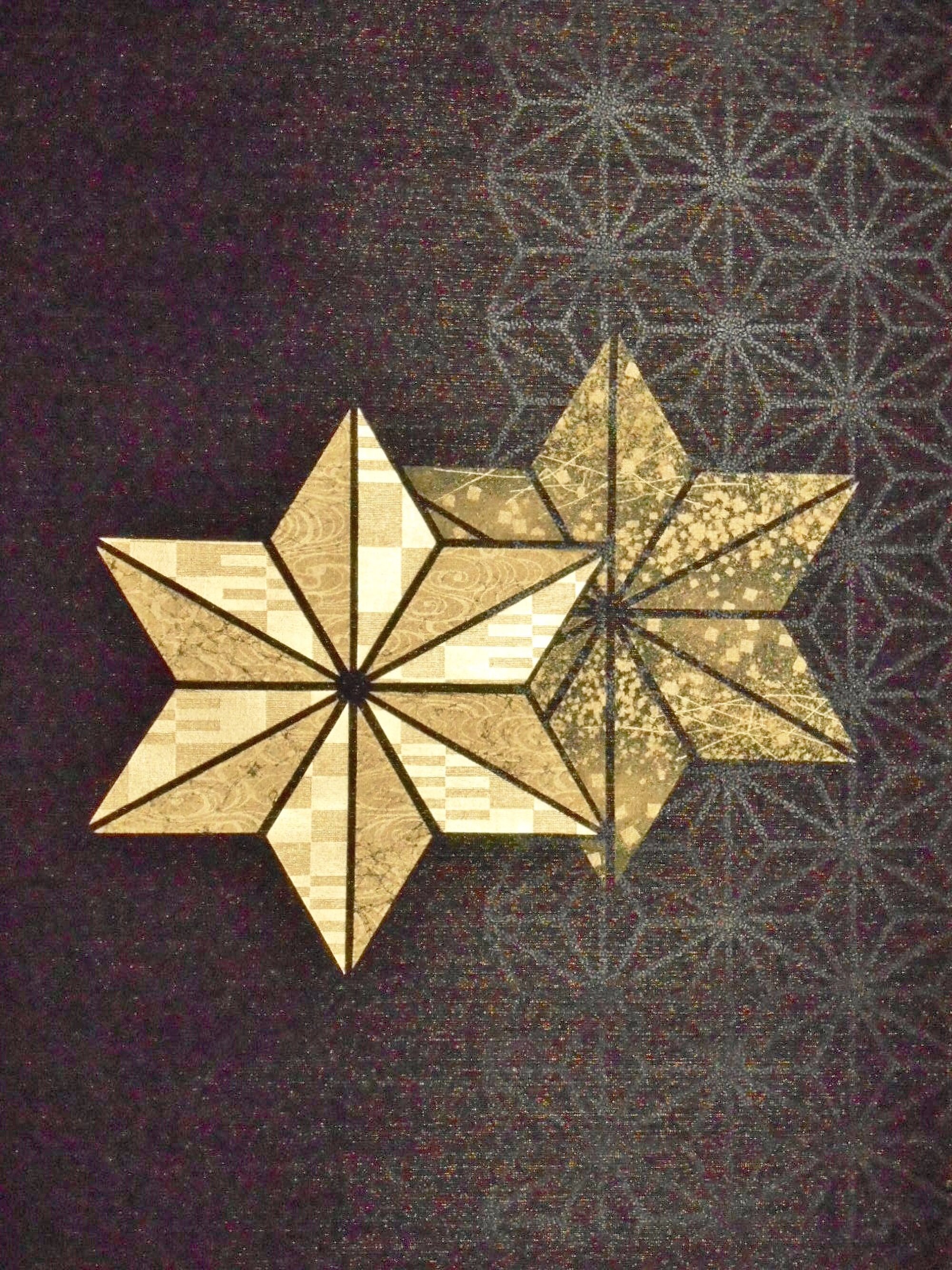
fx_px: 2933
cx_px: 476
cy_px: 635
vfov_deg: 24.4
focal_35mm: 80
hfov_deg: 18.4
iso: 1600
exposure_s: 1/200
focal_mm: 14.3
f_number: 4.7
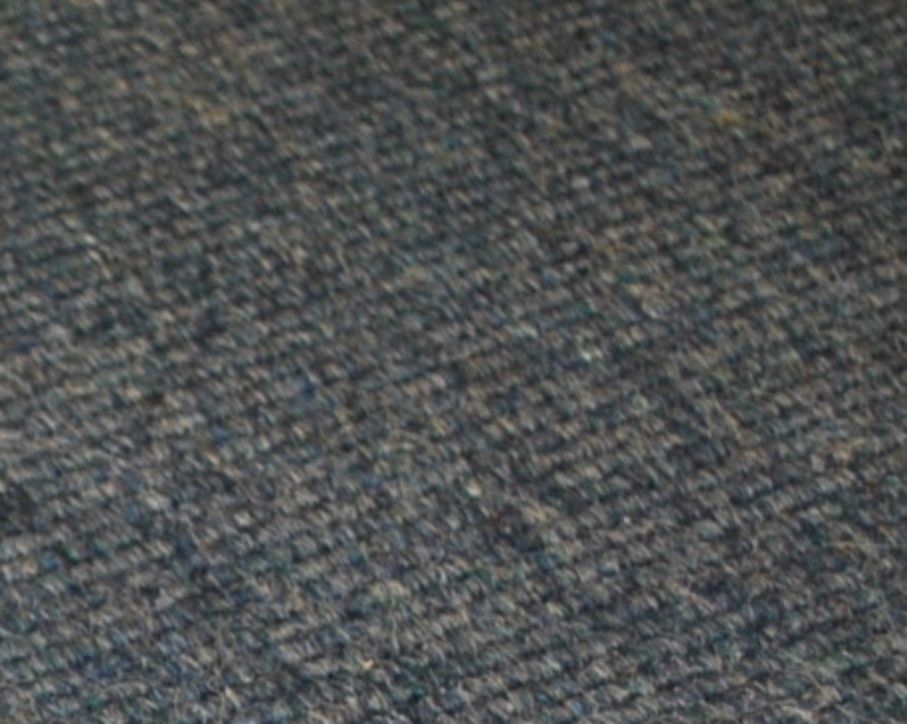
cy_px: 1116
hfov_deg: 11.7
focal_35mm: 155
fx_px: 4159
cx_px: -624
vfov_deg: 9.6
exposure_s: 1/60
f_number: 4.2
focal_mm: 26
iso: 200
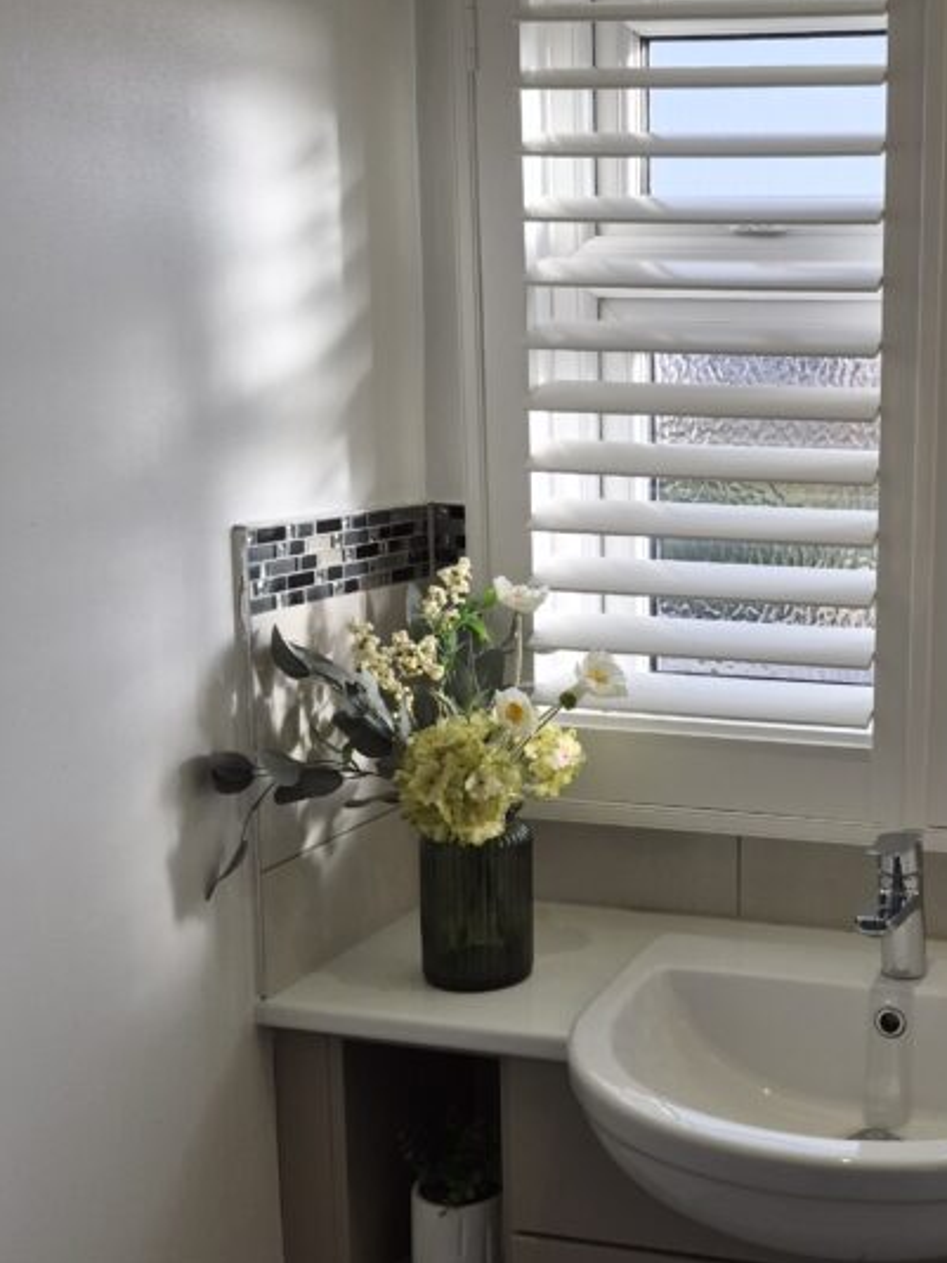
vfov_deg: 42.9
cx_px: 900
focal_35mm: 44
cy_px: 708
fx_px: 1606
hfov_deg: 31.0
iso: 80
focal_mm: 5.4
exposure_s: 1/1324
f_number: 1.8
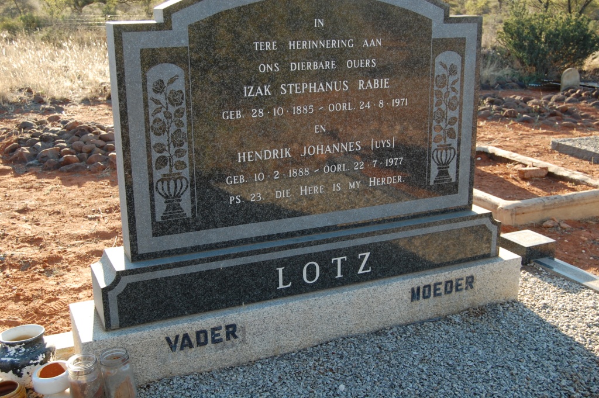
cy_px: 199
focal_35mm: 39
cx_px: 300
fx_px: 648
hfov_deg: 49.6
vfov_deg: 34.2
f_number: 5.6
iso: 280
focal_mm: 26
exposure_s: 1/125
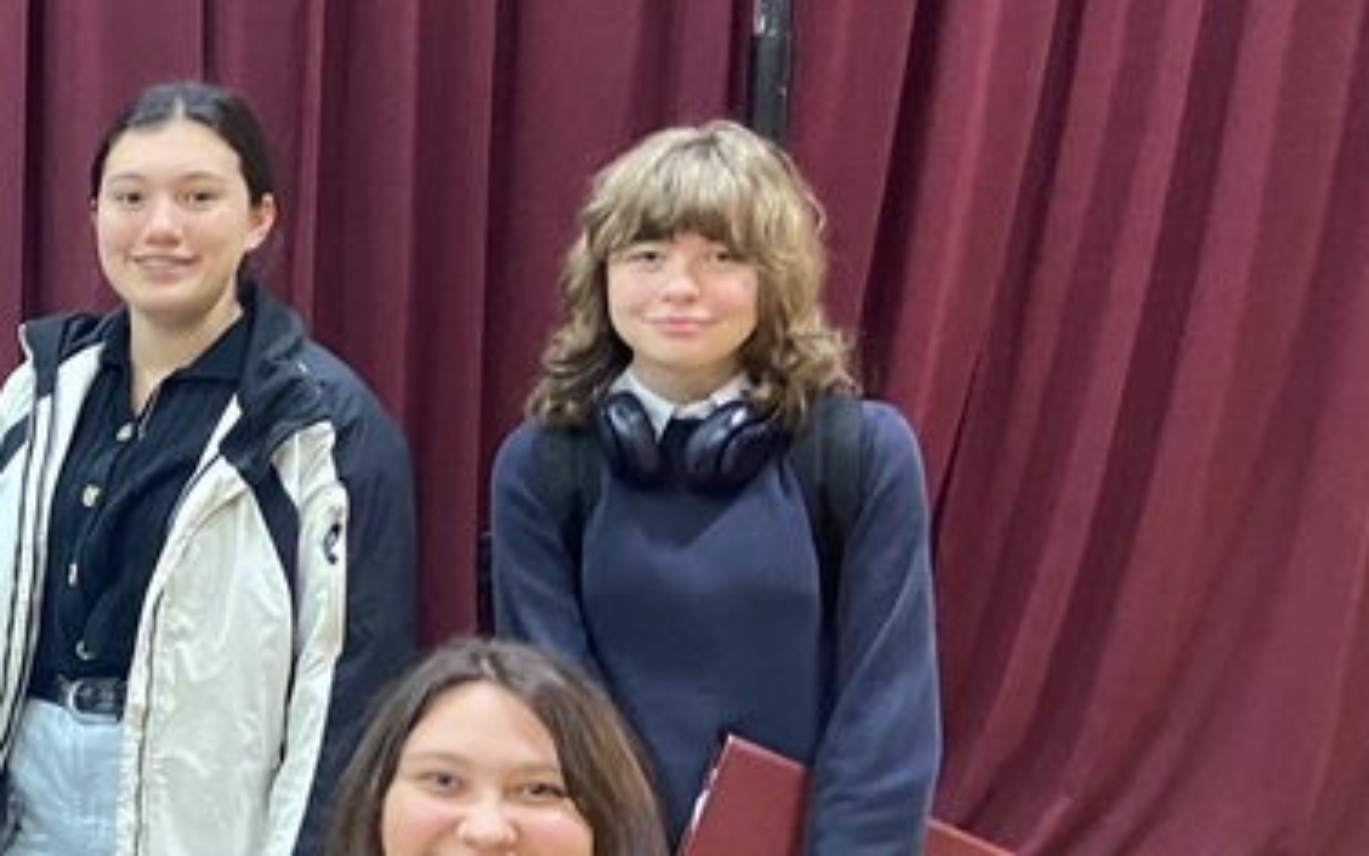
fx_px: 2798
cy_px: 565
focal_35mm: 75
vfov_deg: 17.3
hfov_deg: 23.8
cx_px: -466
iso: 400
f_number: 1.8
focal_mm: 4.25
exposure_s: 1/40
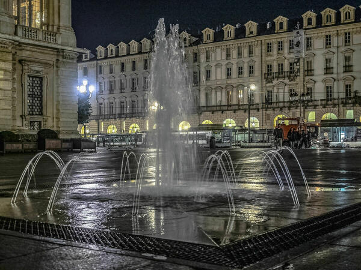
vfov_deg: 30.3
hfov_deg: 39.7
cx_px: 180
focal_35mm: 48
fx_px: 501
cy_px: 135
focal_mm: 24
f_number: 2.8
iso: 1600
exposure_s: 1/25
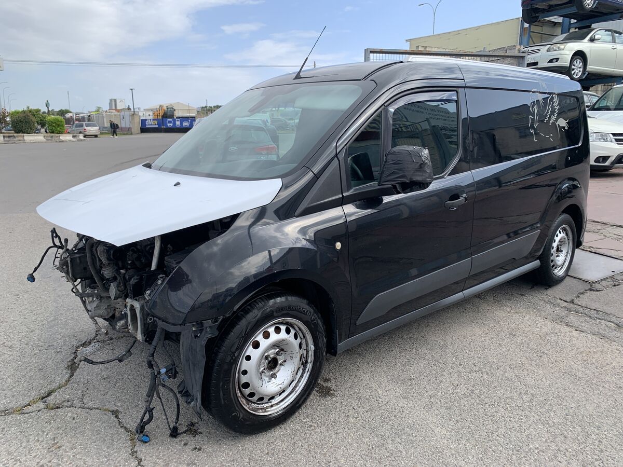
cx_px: 312
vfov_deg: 53.1
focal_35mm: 26
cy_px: 234
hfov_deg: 67.3
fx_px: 468
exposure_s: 1/1190
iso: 25
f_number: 1.8
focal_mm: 4.25
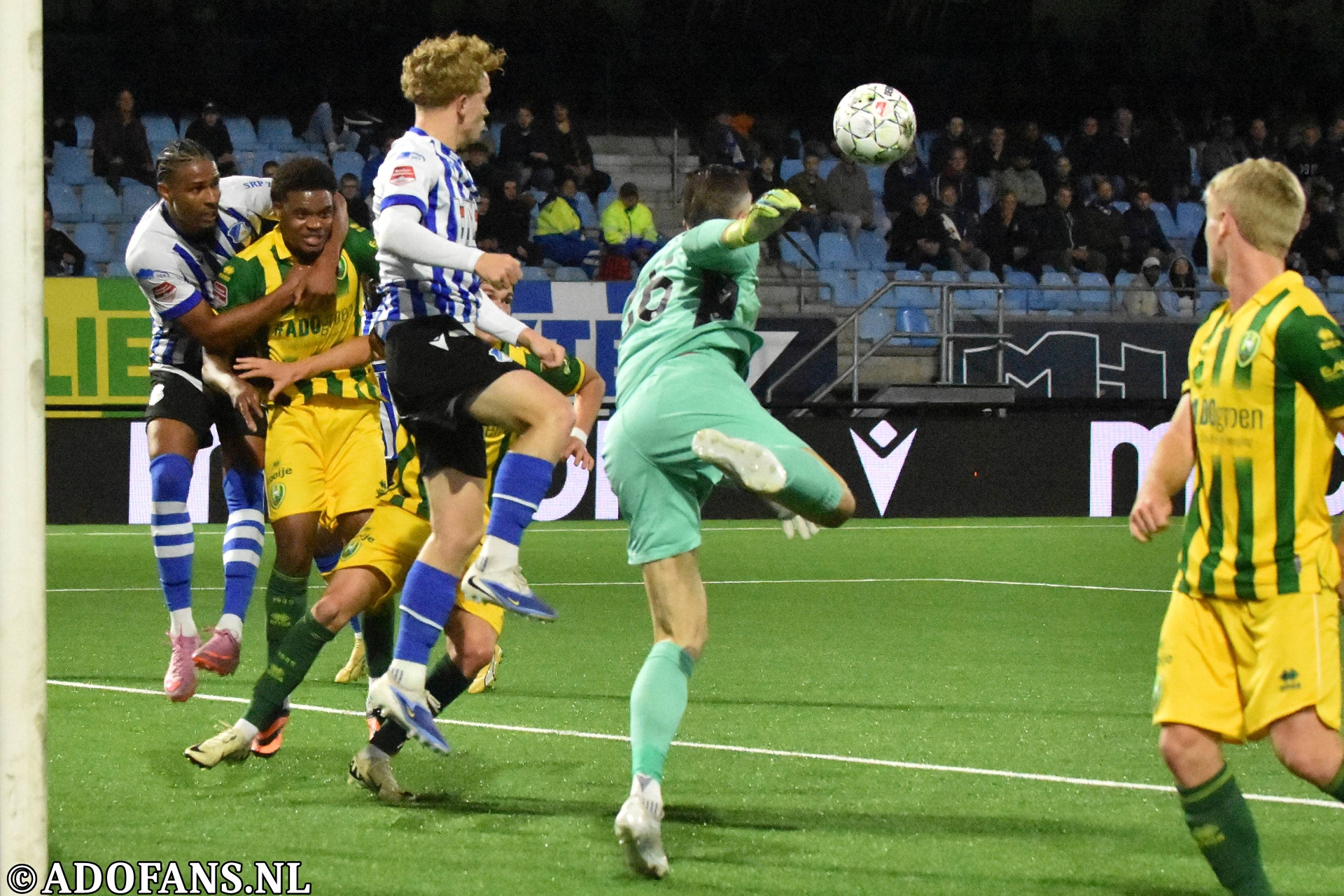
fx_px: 3920
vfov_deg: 13.0
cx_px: 672
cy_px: 448
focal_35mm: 105
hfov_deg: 19.5
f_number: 4
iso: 10000
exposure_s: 1/1250
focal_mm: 70
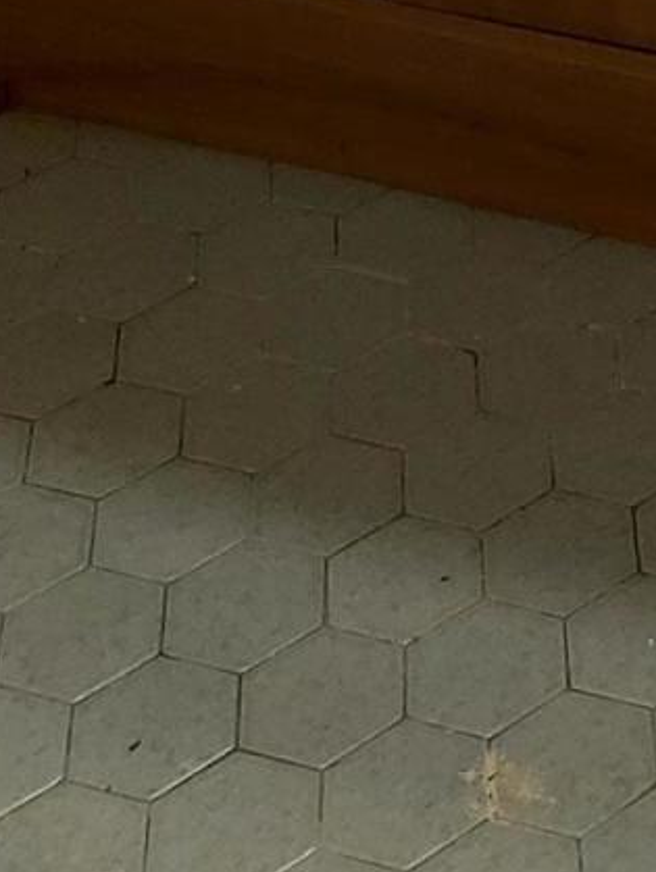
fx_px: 3128
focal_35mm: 124
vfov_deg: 12.6
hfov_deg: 11.1
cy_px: -1176
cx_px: 1204
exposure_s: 1/120
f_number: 2.4
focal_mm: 4.3
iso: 250
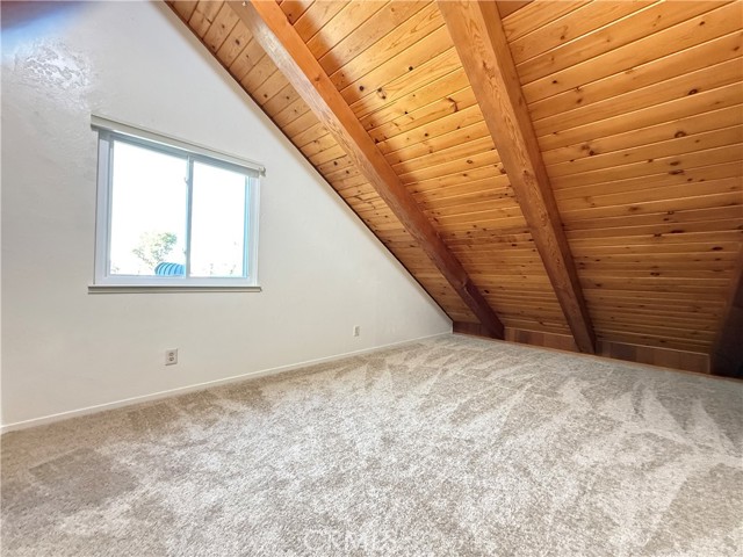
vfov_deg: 85.7
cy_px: 278
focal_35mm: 14
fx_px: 300
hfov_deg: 102.1
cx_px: 372
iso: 1000
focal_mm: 2.22
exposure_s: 1/60
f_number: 2.2
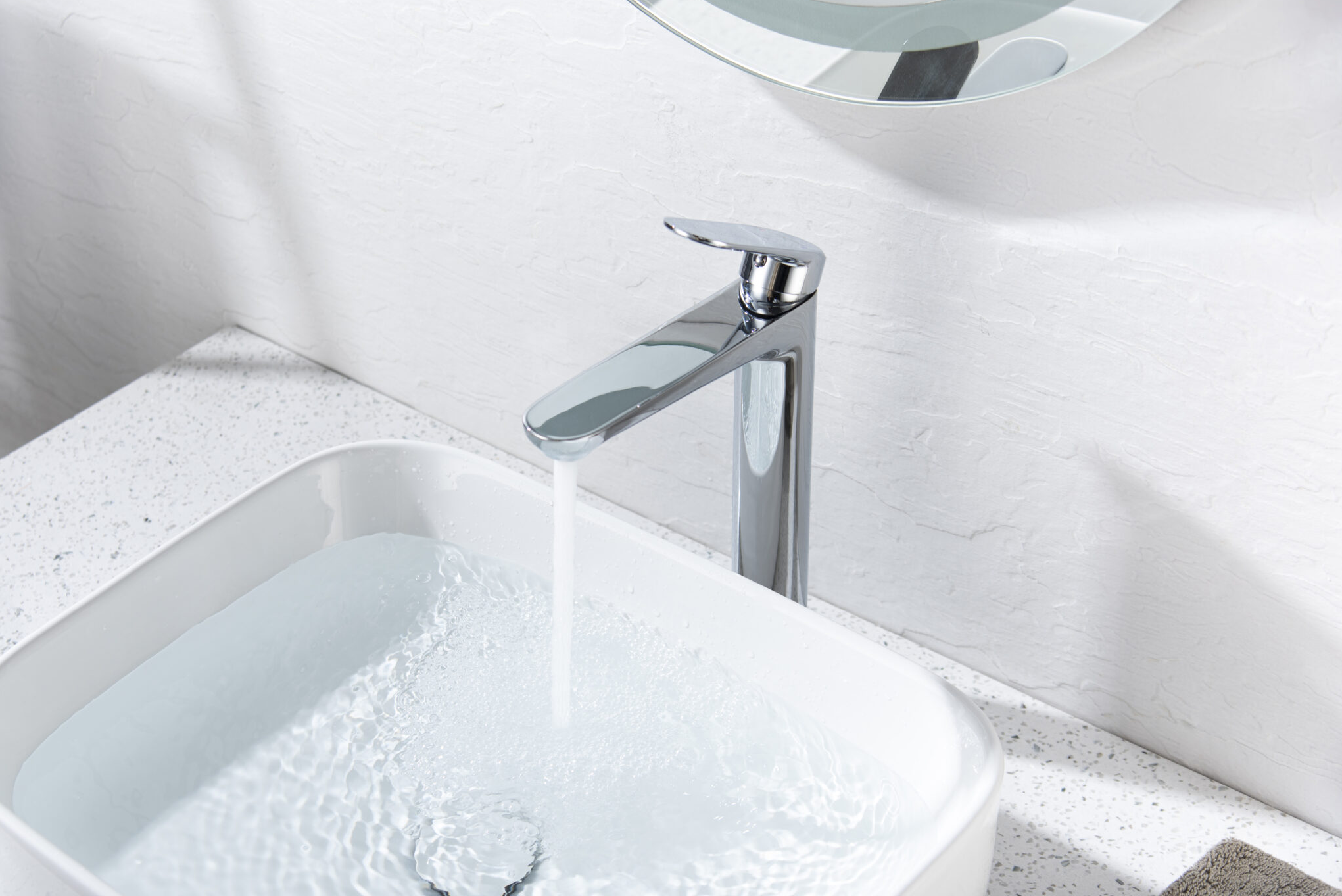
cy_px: 448
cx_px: 504
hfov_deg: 29.1
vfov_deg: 19.7
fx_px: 2573
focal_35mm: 69
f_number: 5
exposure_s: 1/200
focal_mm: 55
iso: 50
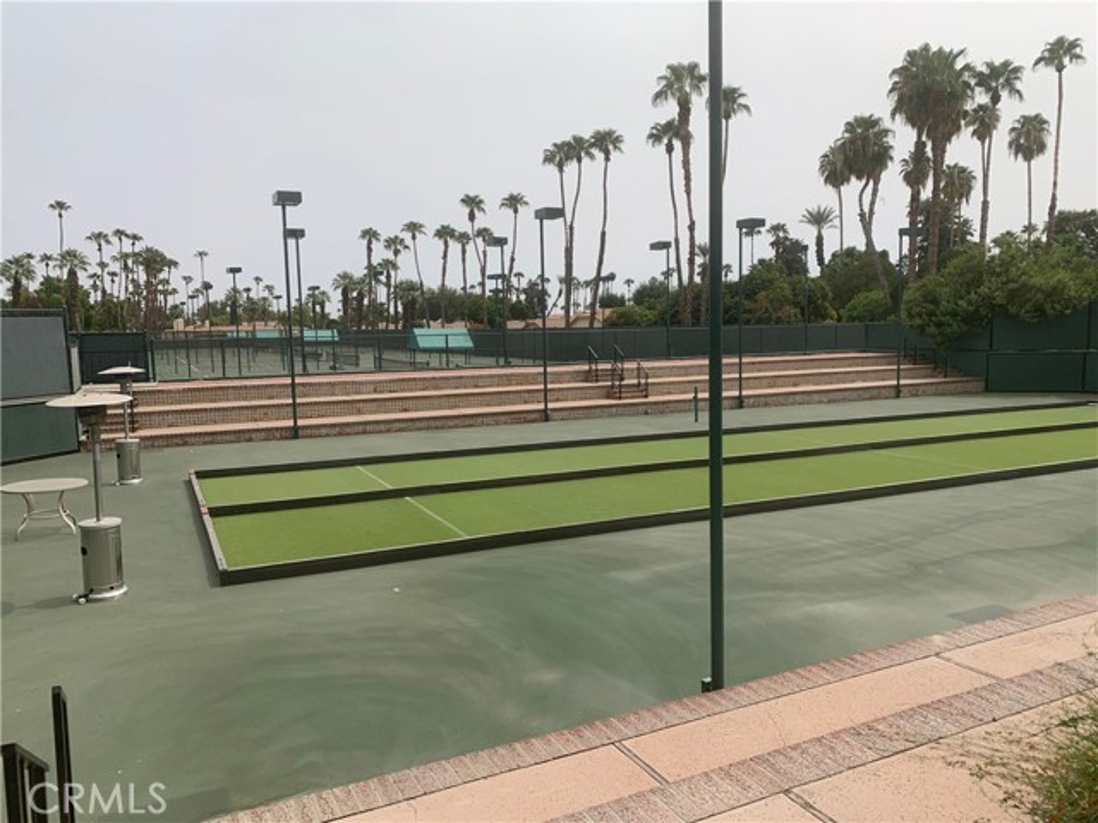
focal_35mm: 26
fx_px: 825
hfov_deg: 67.3
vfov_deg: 53.1
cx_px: 549
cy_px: 412
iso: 25
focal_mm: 4.25
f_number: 1.8
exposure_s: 1/3788
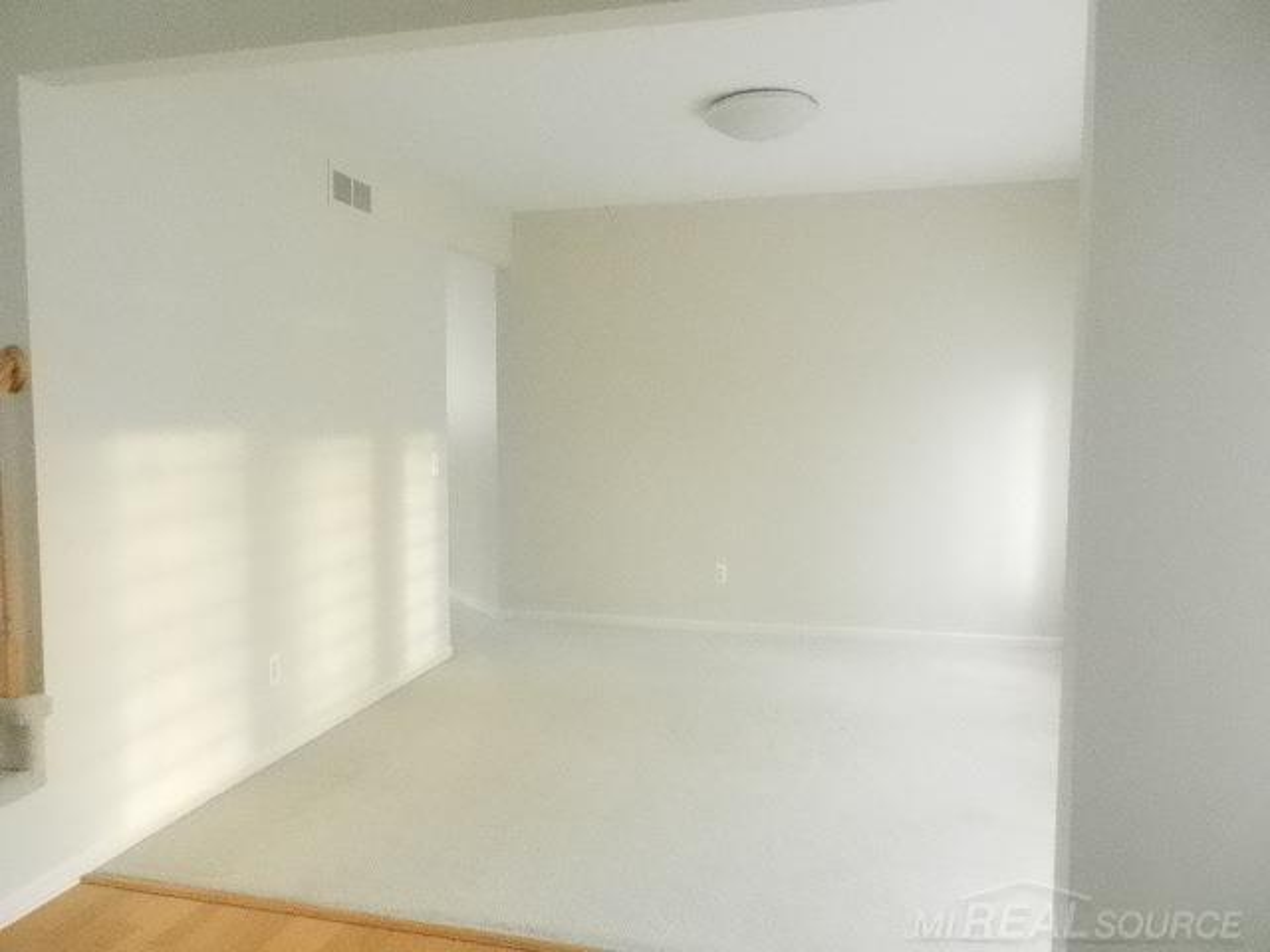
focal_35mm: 25
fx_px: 917
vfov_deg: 54.9
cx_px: 635
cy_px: 476
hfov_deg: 69.4
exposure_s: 1/50
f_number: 3.5
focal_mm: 4.5
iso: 3200
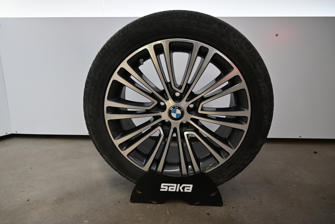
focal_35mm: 24
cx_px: 168
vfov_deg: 53.1
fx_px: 223
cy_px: 112
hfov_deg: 73.7
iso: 2000
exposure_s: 1/125
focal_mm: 16
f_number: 3.5
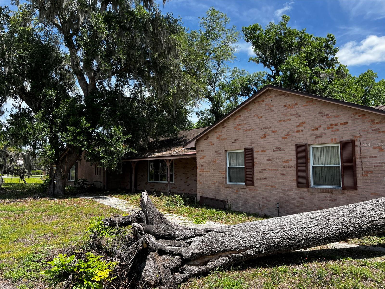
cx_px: 192
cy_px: 144
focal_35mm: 26
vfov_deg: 53.1
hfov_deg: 67.3
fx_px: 289
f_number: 1.5
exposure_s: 1/1901
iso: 50
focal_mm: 5.7
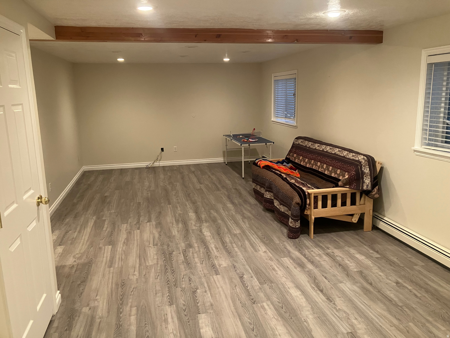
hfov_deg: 63.4
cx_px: 225
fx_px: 364
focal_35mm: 28
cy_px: 169
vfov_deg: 49.7
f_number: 1.8
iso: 320
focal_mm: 3.99
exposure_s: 1/40
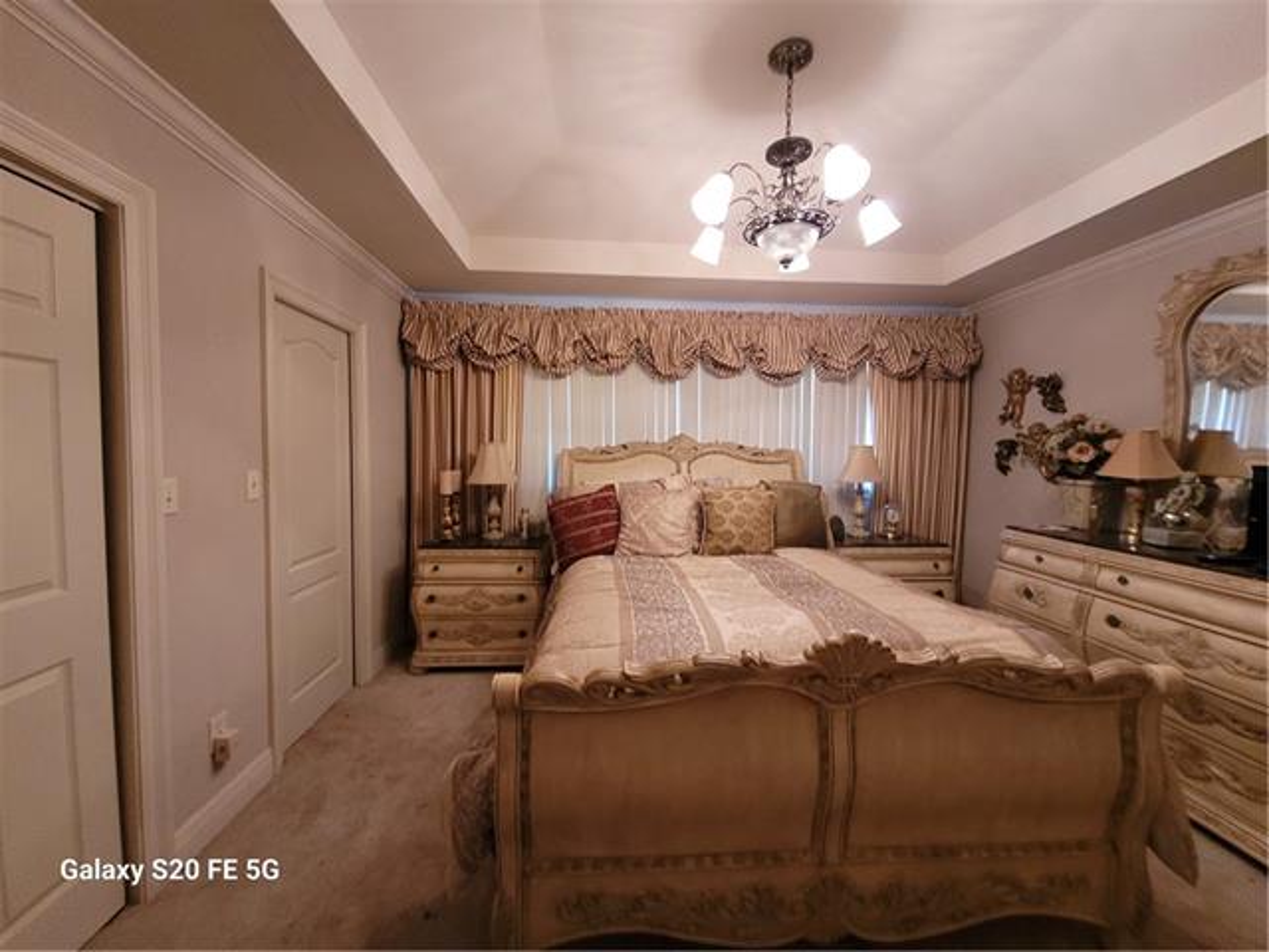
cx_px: 634
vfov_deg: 89.9
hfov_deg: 106.2
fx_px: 477
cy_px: 476
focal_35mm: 13
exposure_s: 1/30
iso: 400
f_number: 2.2
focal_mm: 1.74
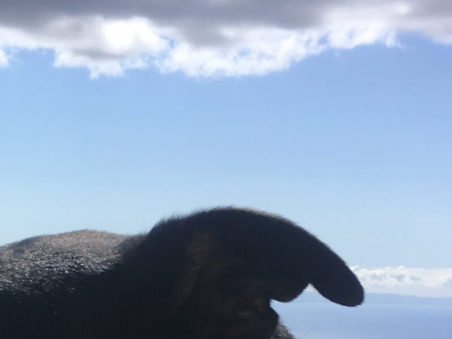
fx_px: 1215
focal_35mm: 93
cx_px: -1
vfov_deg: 14.7
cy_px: 521
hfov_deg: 20.4
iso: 25
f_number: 2.2
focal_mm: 4.15
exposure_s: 1/2404
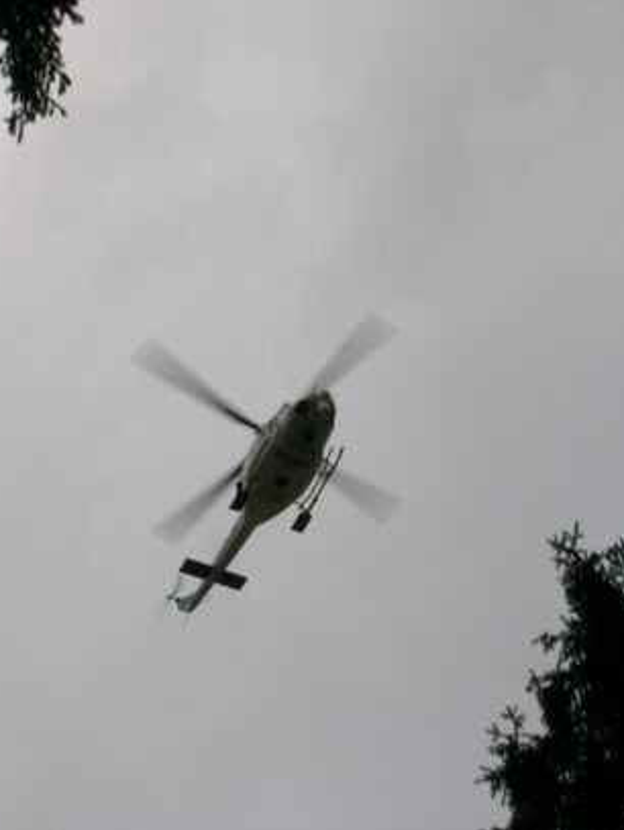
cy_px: 417
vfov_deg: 18.9
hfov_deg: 14.2
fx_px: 2496
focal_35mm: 104
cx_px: 235
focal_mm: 11.7
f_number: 6.7
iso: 50
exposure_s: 1/152
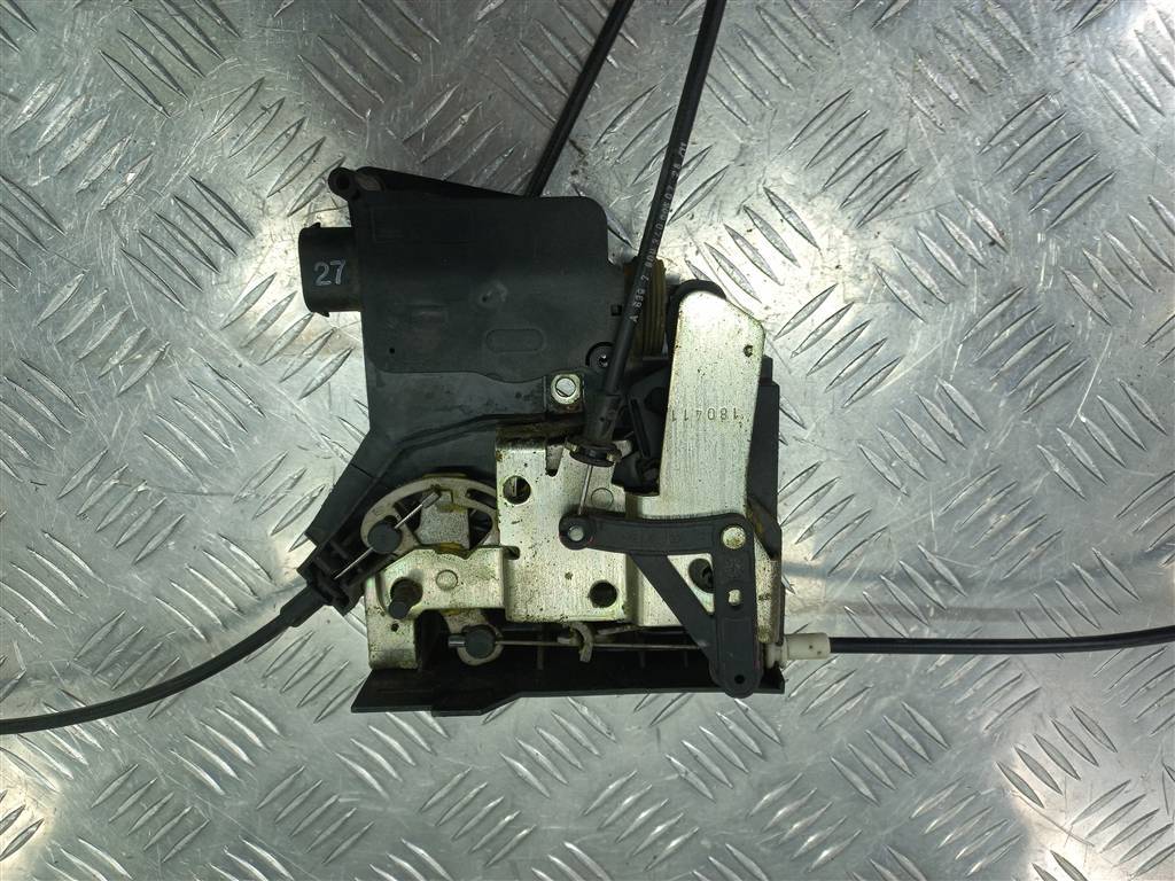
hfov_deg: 69.4
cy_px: 440
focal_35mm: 25
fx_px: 849
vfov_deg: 54.9
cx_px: 588
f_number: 1.8
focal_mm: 4.6
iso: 40
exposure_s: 1/50
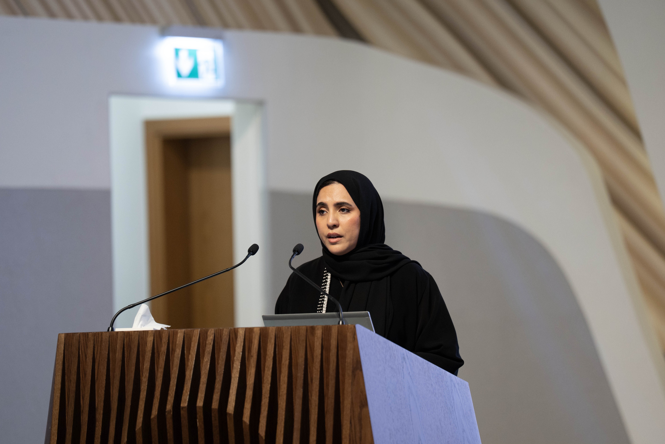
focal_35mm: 200
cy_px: 222
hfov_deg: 10.3
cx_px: 332
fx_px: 3694
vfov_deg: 6.9
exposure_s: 1/160
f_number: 2.8
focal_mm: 200
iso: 1600
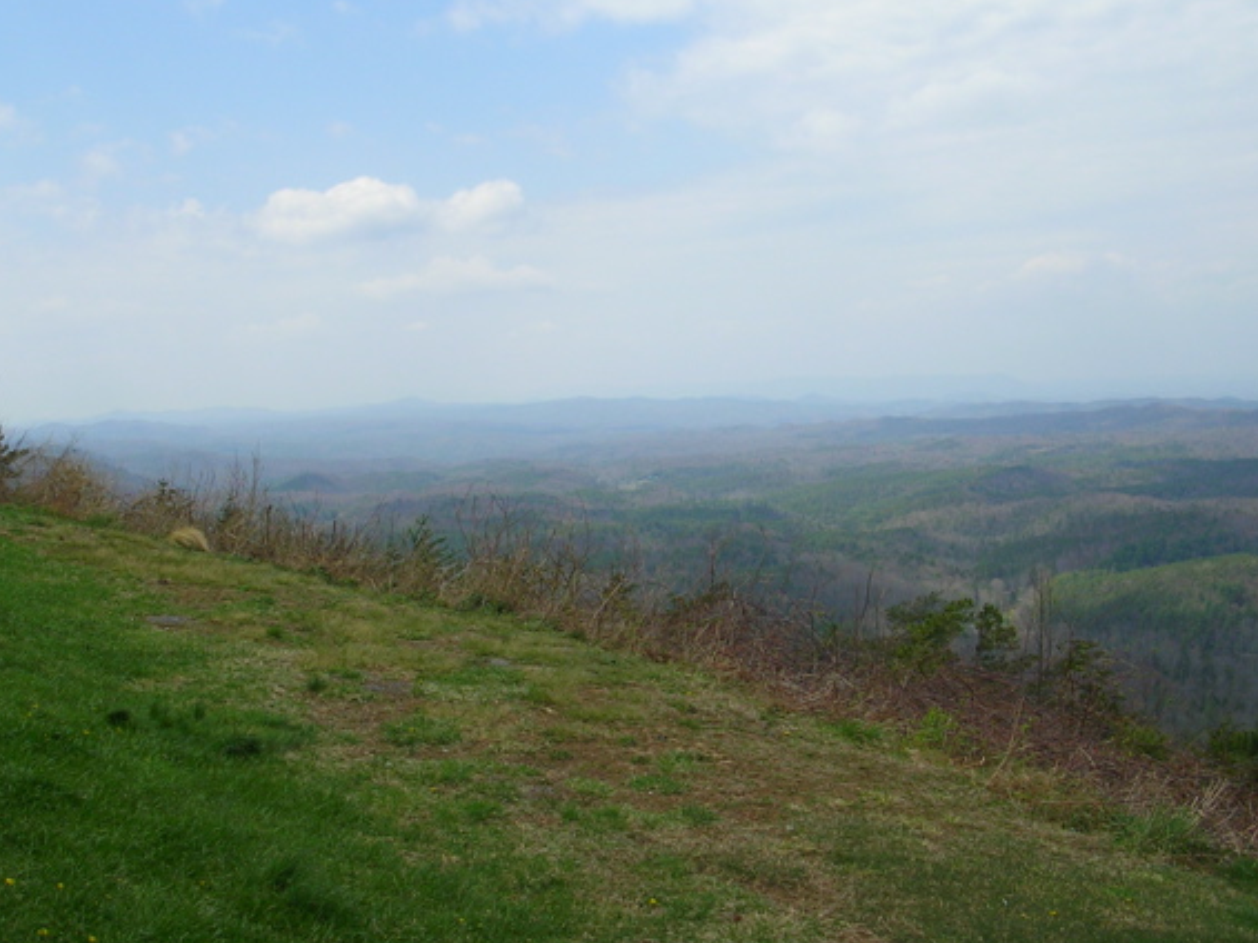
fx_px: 1562
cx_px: 596
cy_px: 440
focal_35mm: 43
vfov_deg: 33.6
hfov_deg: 43.9
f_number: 5.6
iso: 50
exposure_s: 1/296
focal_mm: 5.8
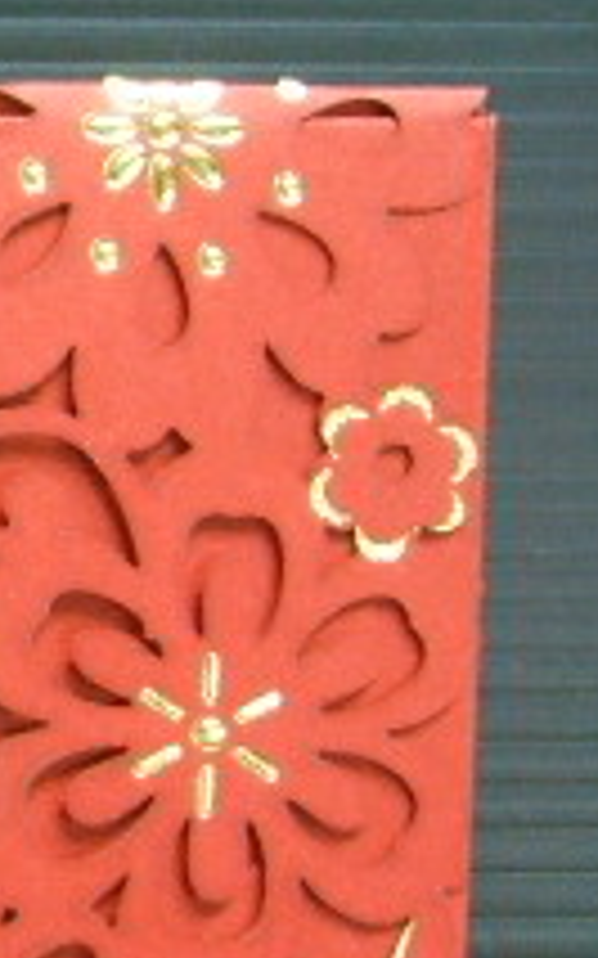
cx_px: -769
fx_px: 3236
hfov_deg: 9.5
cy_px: 670
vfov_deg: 16.8
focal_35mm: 124
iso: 150
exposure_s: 1/8
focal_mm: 6.6
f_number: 3.5
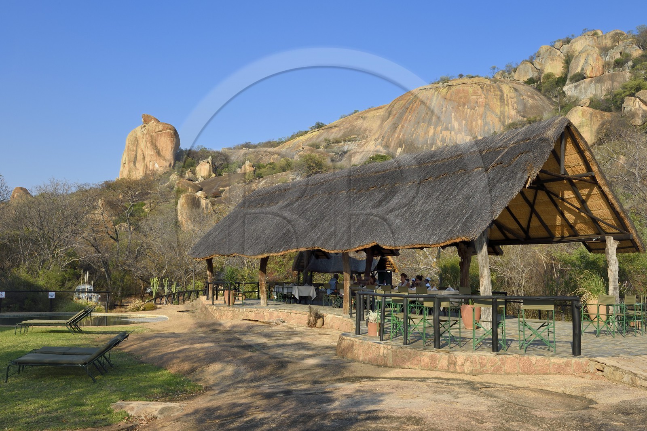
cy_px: 216
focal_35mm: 32
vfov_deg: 41.1
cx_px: 324
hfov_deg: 58.7
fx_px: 575
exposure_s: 1/160
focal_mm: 32
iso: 200
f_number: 14
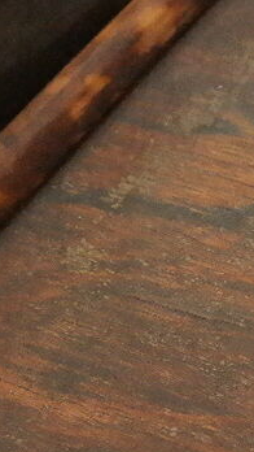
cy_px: 239
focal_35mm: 156
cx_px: 577
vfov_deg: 13.8
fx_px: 1866
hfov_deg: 7.4
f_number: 5.6
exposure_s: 1/50
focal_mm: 20
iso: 3200
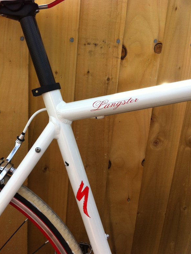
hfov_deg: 39.7
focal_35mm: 36
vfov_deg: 51.3
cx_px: 96
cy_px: 130
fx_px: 265
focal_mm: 3.85
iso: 80
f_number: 2.8
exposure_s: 1/479
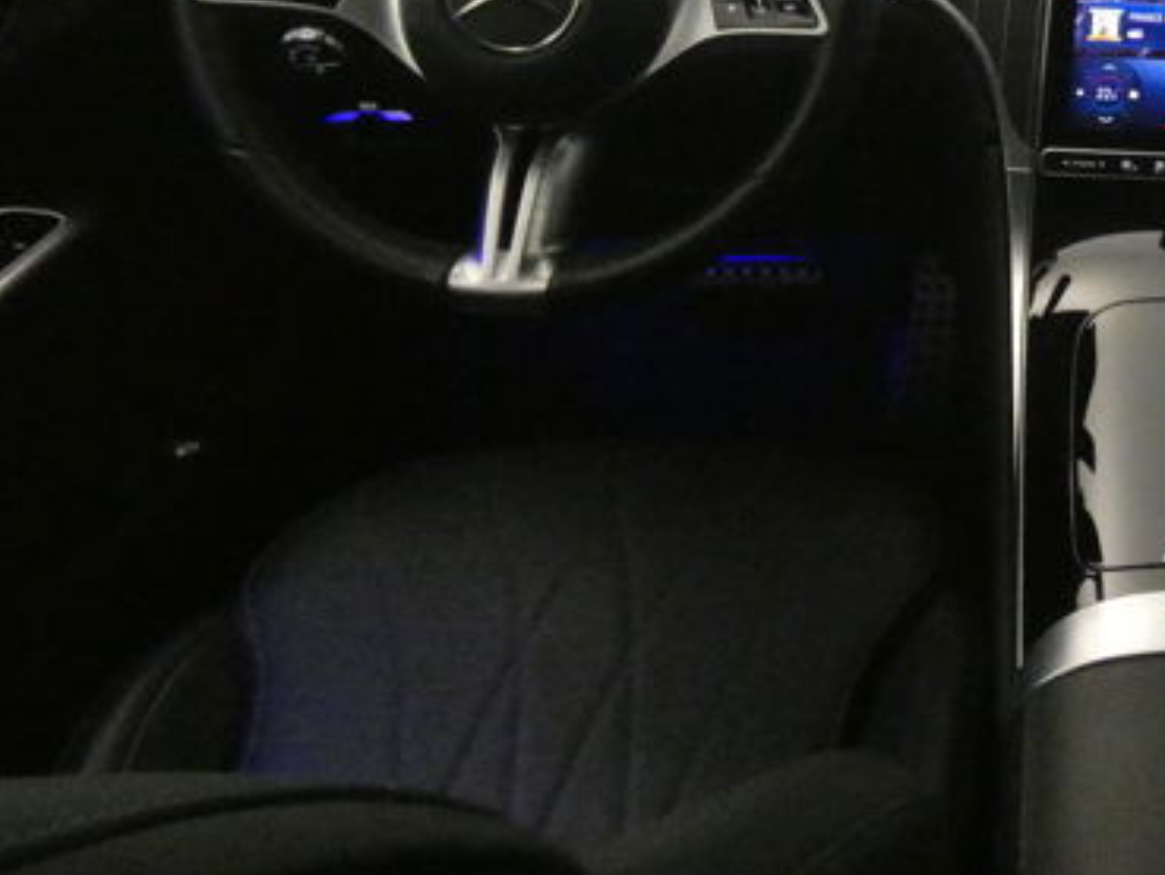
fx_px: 1751
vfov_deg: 27.0
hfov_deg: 32.6
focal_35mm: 52
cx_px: 1260
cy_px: 69
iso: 1600
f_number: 3
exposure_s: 1/40
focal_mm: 4.3
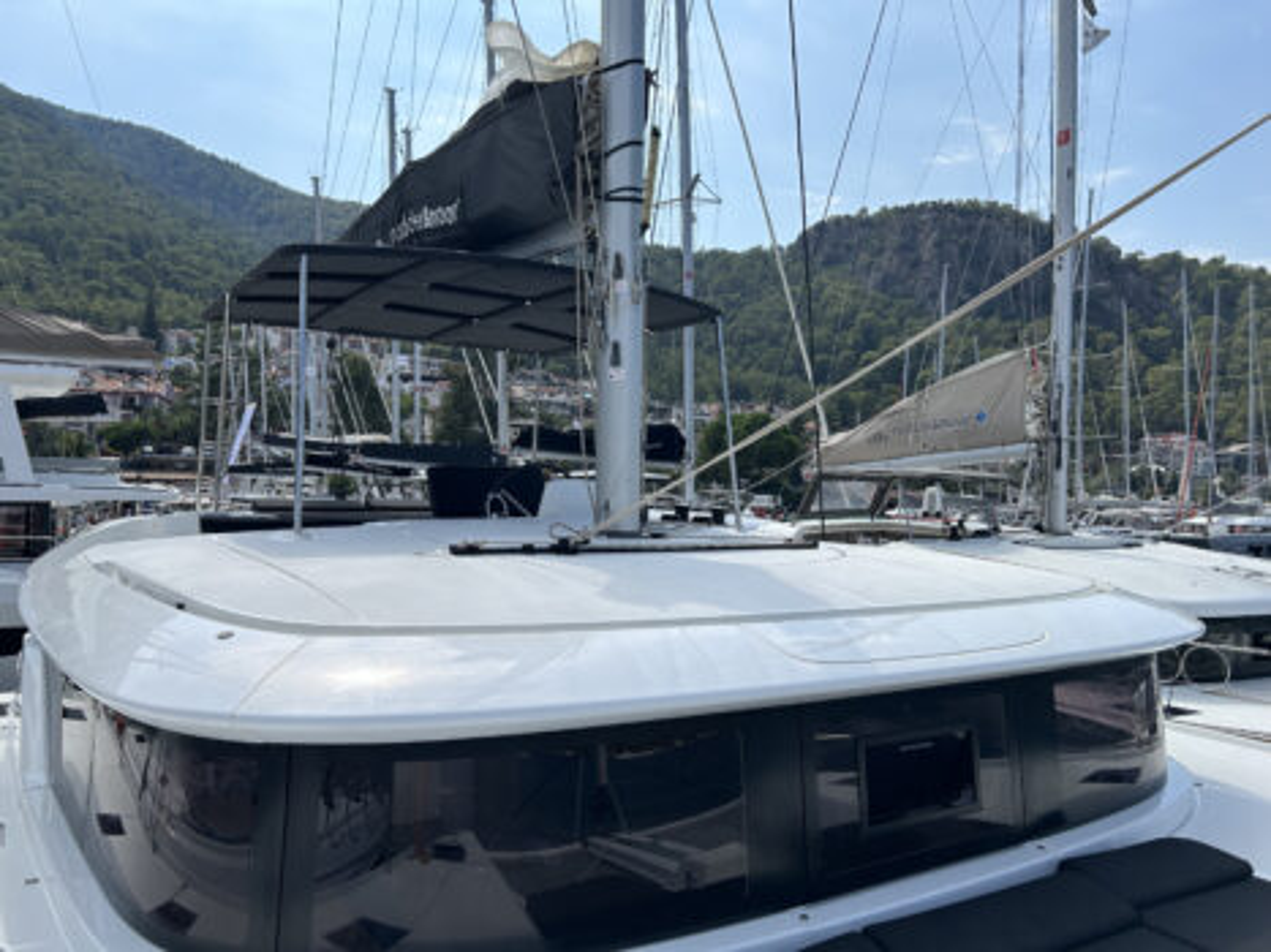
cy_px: 476
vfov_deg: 53.0
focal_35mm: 26
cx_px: 636
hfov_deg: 67.3
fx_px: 954
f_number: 1.5
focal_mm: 5.7
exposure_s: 1/6211
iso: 50
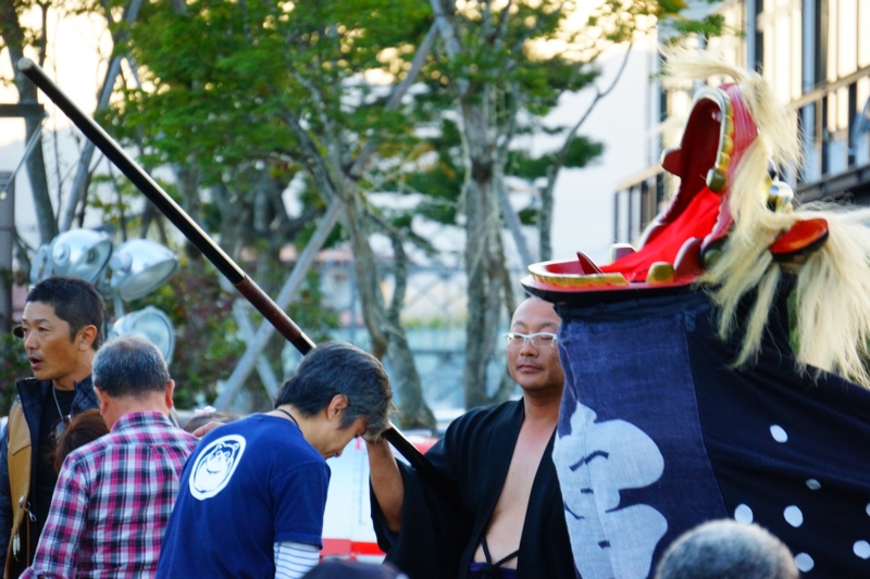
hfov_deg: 8.3
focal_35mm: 247
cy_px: 290
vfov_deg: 5.6
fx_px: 5968
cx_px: 435
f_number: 6.3
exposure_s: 1/125
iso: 1600
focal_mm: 165
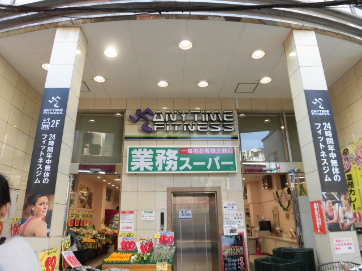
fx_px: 251
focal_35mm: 24
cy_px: 136
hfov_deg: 71.6
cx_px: 181
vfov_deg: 56.8
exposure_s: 1/100
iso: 100
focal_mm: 4.3
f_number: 3.1
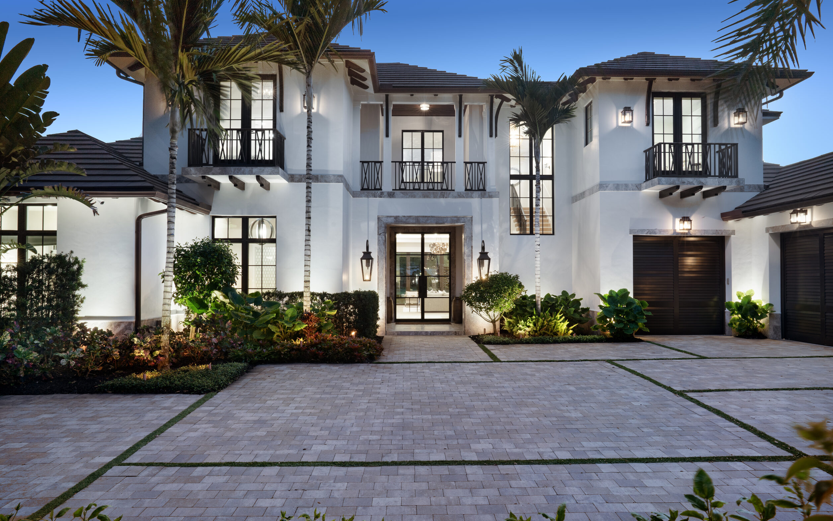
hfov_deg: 72.5
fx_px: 568
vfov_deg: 49.3
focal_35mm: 25
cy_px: 267
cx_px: 422
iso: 200
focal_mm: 24
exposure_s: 1/3
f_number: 16
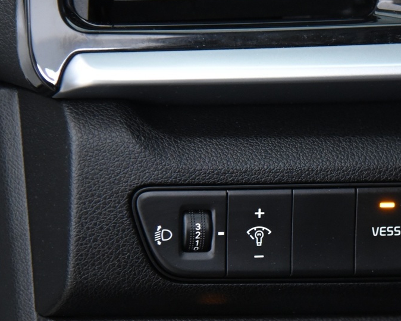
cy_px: 219
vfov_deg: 9.1
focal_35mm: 169
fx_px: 2005
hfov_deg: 11.4
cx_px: 306
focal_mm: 75
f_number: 4
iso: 4000
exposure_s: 1/20
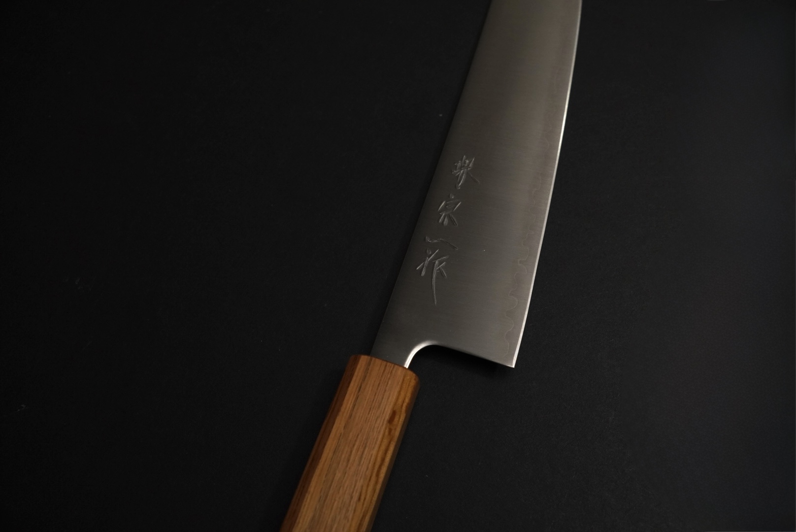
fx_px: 916
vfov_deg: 32.4
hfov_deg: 47.0
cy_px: 266
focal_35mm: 41
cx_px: 398
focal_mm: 27.6
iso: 1000
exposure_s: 1/160
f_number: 5
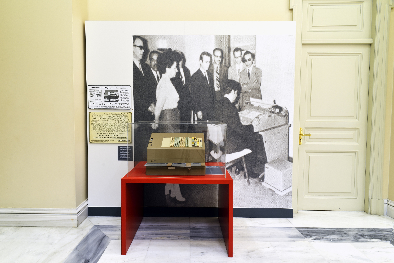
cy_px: 132
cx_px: 197
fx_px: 219
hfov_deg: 84.0
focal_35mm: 20
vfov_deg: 62.0
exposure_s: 2
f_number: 13
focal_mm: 20
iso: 100
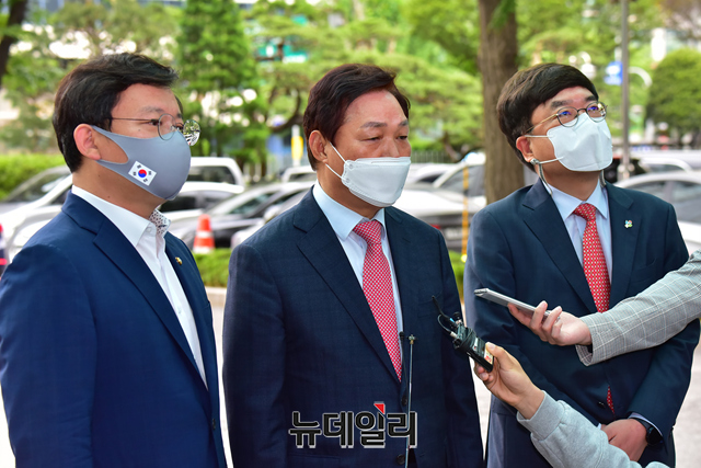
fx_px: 1948
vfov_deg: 13.7
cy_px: 234
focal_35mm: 100
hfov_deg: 20.4
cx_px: 350
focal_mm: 100
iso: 1250
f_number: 6.3
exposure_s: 1/200
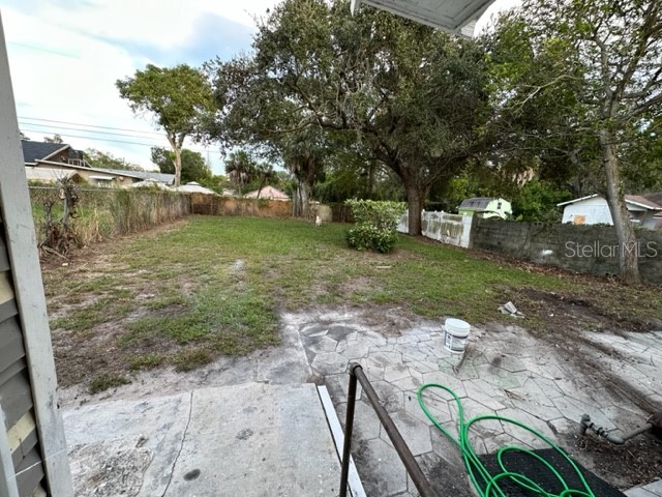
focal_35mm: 14
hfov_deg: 102.1
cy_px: 248
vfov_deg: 85.7
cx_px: 331
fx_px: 268
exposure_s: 1/99
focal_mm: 2.22
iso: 80
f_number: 2.2
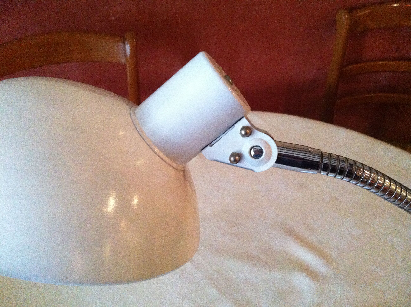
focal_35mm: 35
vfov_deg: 40.6
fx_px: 415
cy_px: 154
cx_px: 206
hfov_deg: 52.7
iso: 640
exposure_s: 1/15
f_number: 2.8
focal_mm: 3.85
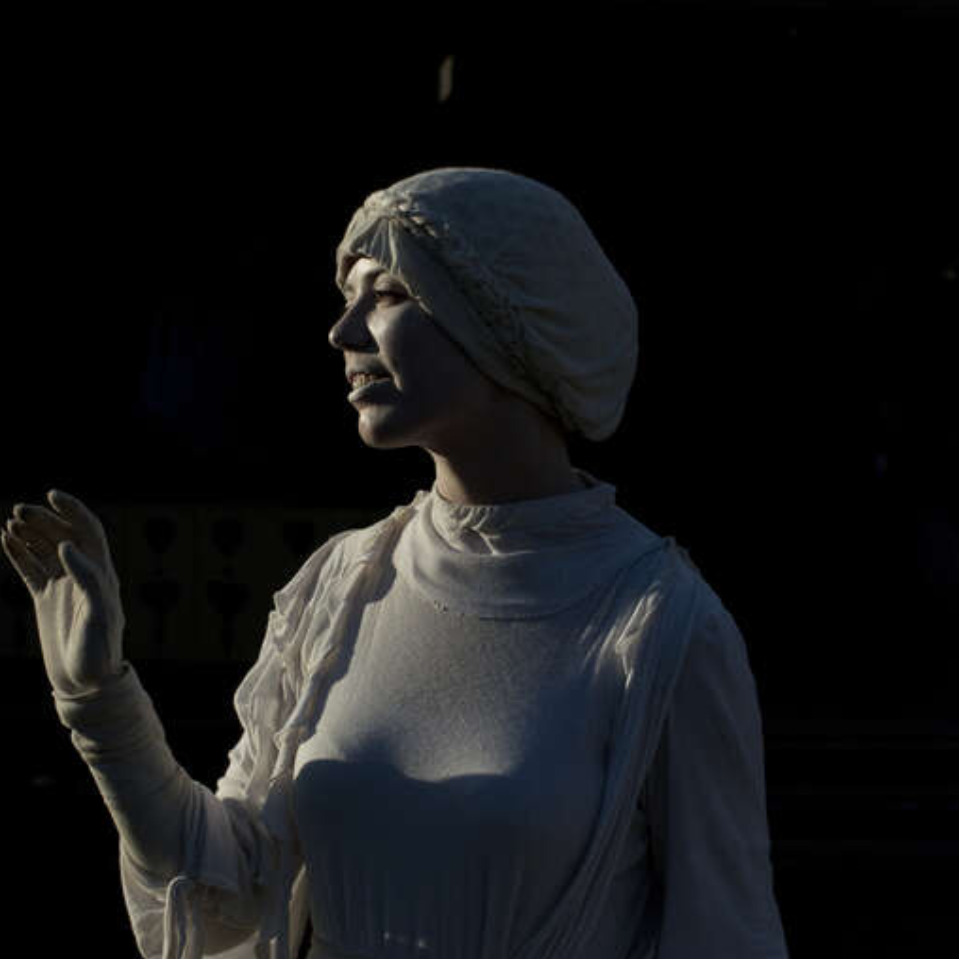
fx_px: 2821
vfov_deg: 19.3
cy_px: 583
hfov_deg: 19.3
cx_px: 480
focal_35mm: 90
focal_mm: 70
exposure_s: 1/4000
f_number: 9
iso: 2000
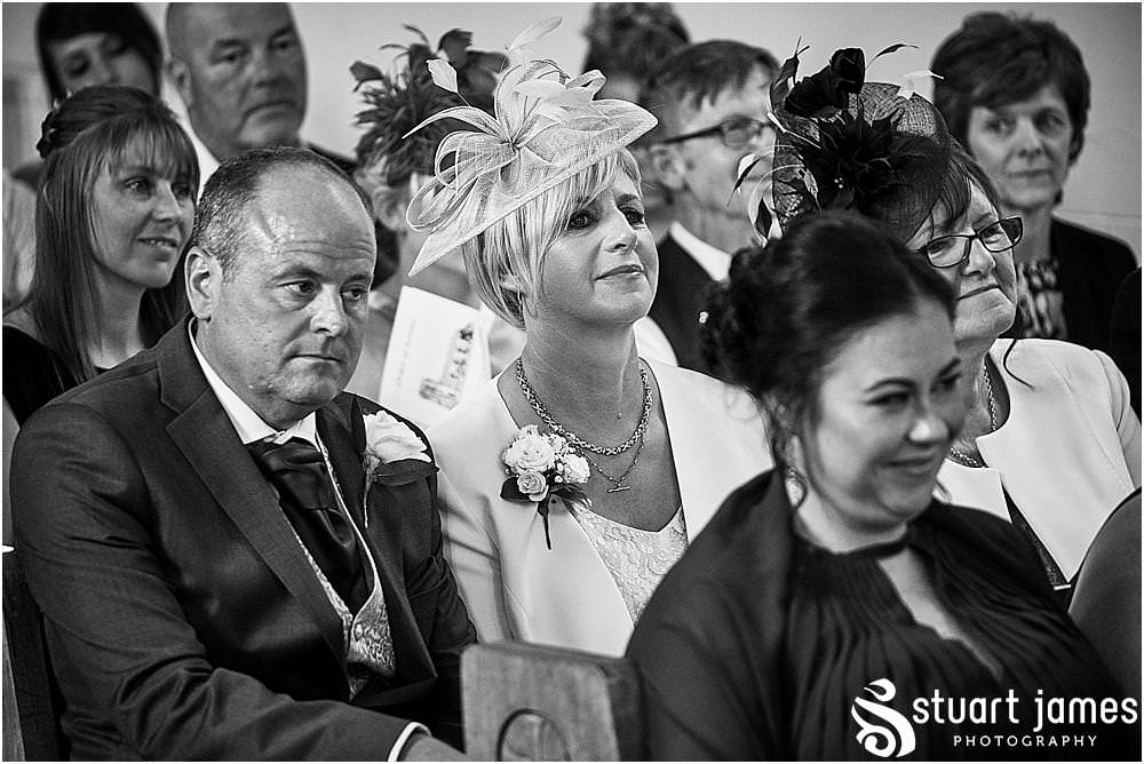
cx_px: 572
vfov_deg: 6.6
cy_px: 382
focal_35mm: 210
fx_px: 6677
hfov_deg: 9.8
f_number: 2.8
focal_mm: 140
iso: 2000
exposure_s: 1/400
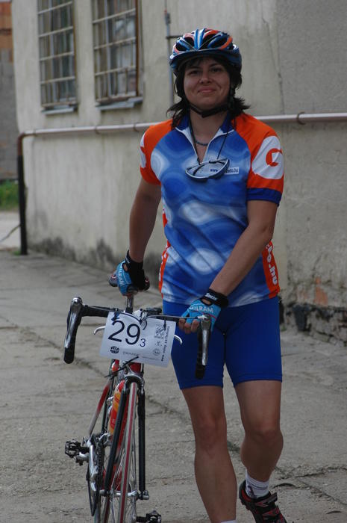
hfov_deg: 8.7
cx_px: 174
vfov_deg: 13.1
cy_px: 262
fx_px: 2283
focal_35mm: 158
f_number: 4.8
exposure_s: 1/350
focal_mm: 105
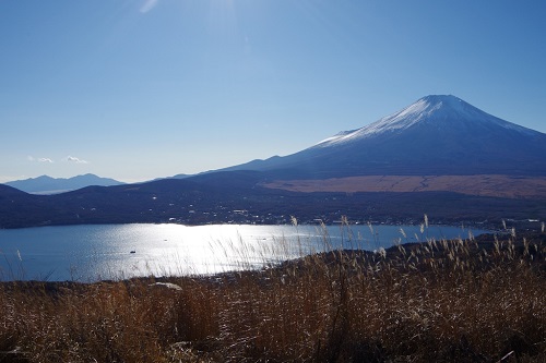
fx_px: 470
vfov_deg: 42.3
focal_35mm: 31
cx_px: 273
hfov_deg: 60.3
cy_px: 182
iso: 200
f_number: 14
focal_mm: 21
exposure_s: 1/400
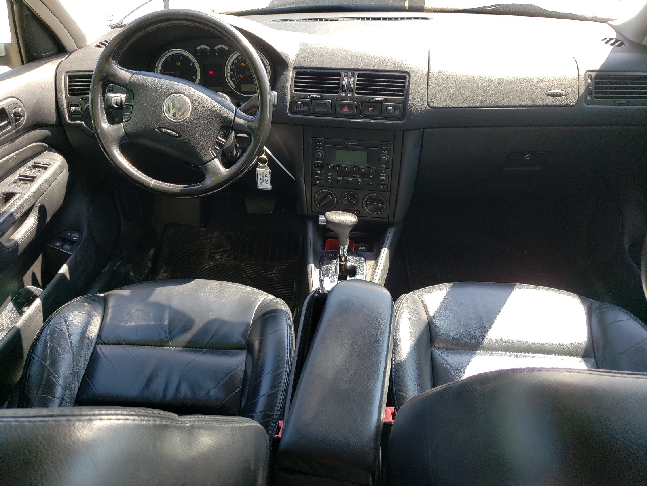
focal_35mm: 26
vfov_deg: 53.1
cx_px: 324
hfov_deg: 67.3
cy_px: 243
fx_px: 486
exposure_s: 1/250
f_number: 1.5
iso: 50
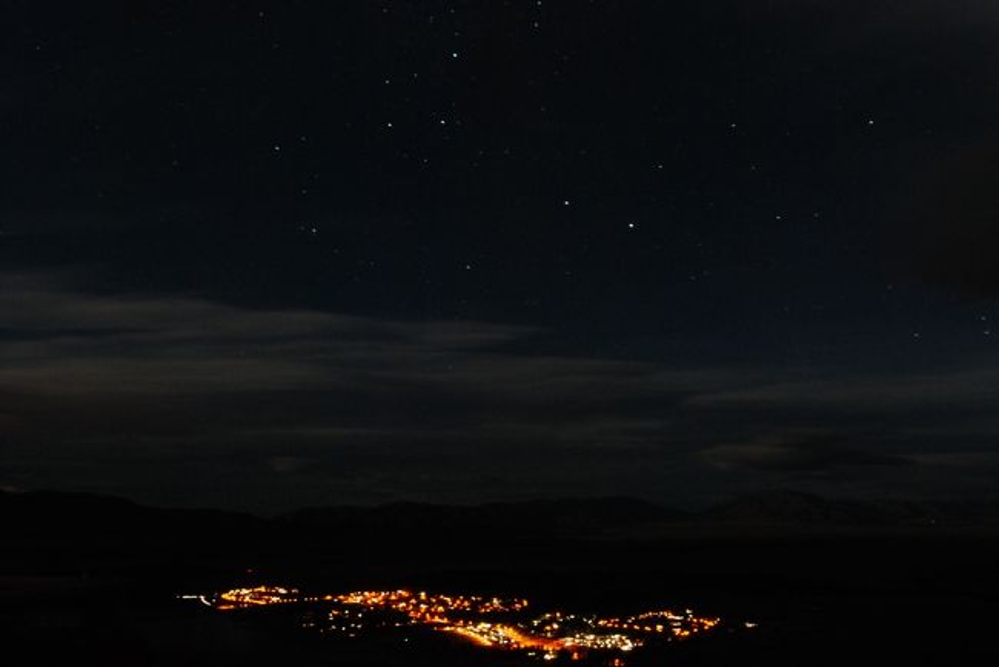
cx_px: 500
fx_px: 833
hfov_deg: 61.9
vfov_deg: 43.6
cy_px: 334
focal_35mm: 30
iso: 800
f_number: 7.1
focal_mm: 20
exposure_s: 30
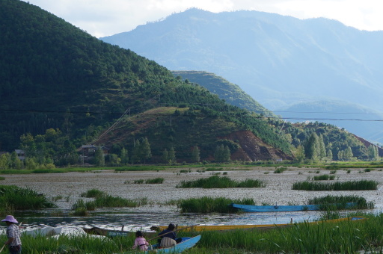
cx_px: 215
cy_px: 218
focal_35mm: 141
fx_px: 1498
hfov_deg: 14.6
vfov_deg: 9.7
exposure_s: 1/125
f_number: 9
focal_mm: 47
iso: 125
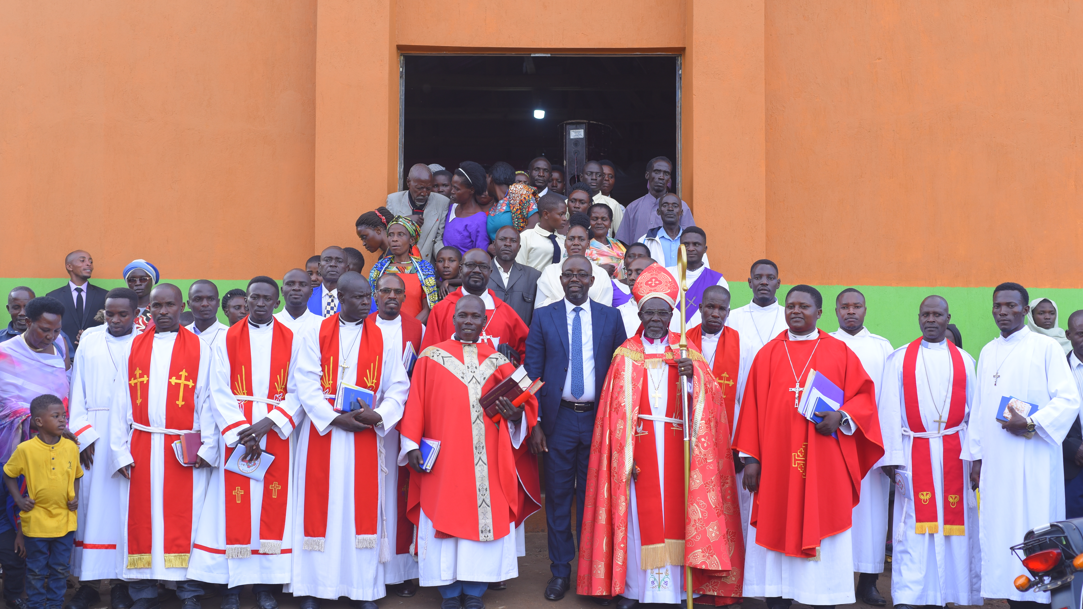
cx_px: 539
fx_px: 1522
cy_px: 334
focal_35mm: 53
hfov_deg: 39.2
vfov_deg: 22.6
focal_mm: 50
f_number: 3.5
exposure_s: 1/200
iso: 200
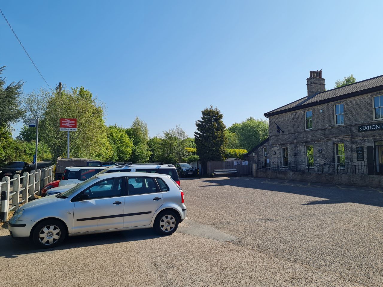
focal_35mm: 26
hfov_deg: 67.3
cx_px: 192
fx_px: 288
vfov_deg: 53.1
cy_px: 144
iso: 50
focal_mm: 5.4
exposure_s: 1/3136
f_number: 1.8
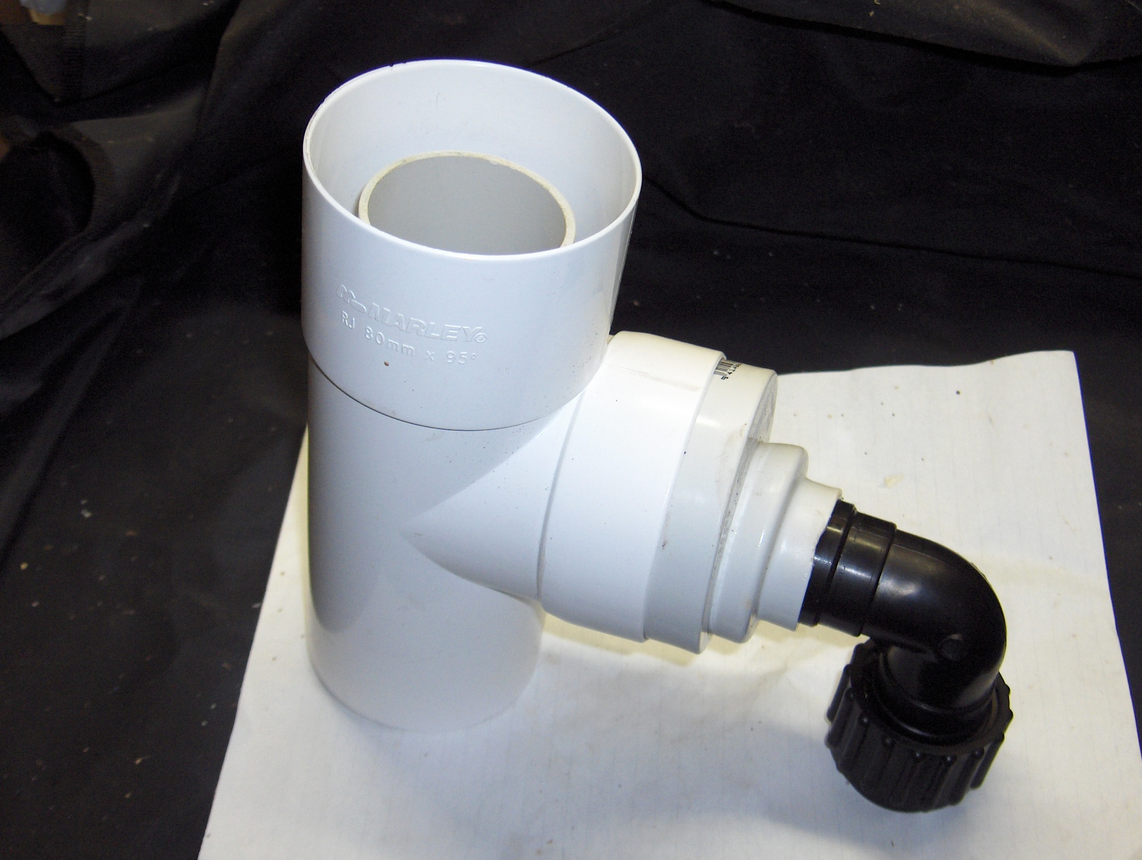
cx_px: 580
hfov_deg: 42.9
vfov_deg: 32.9
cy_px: 469
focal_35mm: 44
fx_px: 1454
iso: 100
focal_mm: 8
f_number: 2.8
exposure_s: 1/60
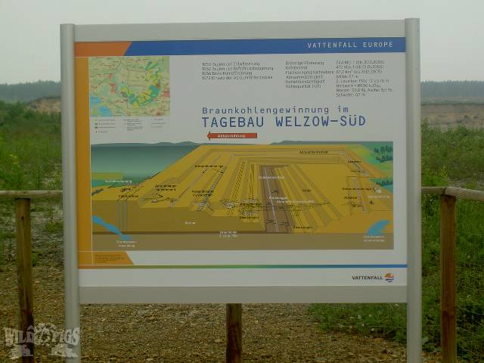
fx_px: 1636
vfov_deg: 12.7
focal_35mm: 117
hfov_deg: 16.8
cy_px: 182
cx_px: 242
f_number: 4.9
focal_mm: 24
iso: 50
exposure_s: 1/200
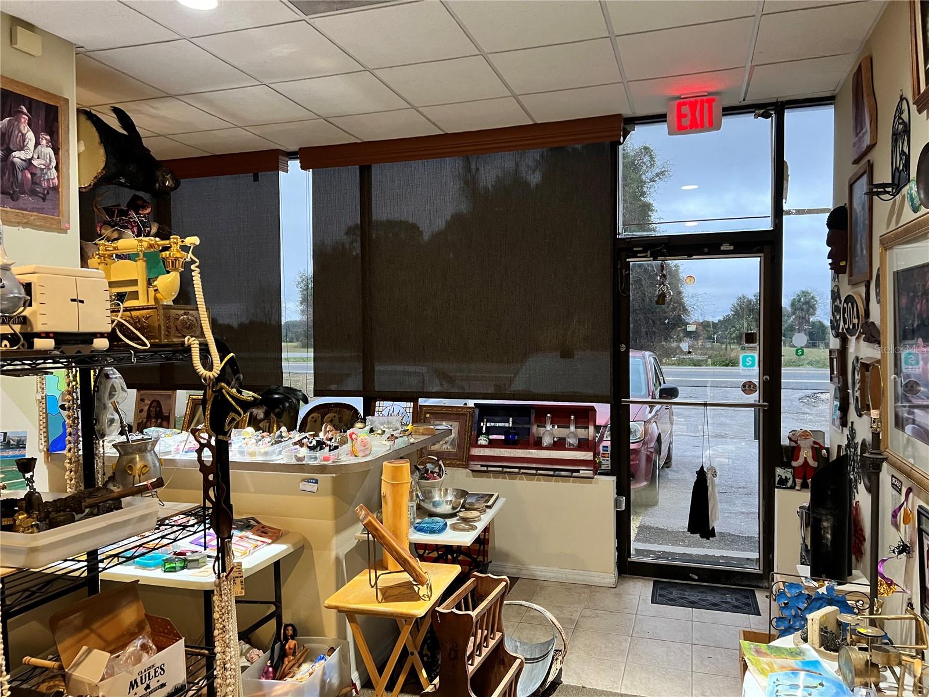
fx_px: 698
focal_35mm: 26
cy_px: 348
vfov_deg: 53.1
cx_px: 464
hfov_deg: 67.3
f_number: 1.5
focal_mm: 5.7
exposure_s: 1/60
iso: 500
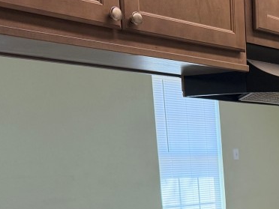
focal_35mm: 66
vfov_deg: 20.4
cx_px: 355
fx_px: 532
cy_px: 267
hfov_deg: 25.6
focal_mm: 6.76
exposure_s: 1/157
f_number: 1.78
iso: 200
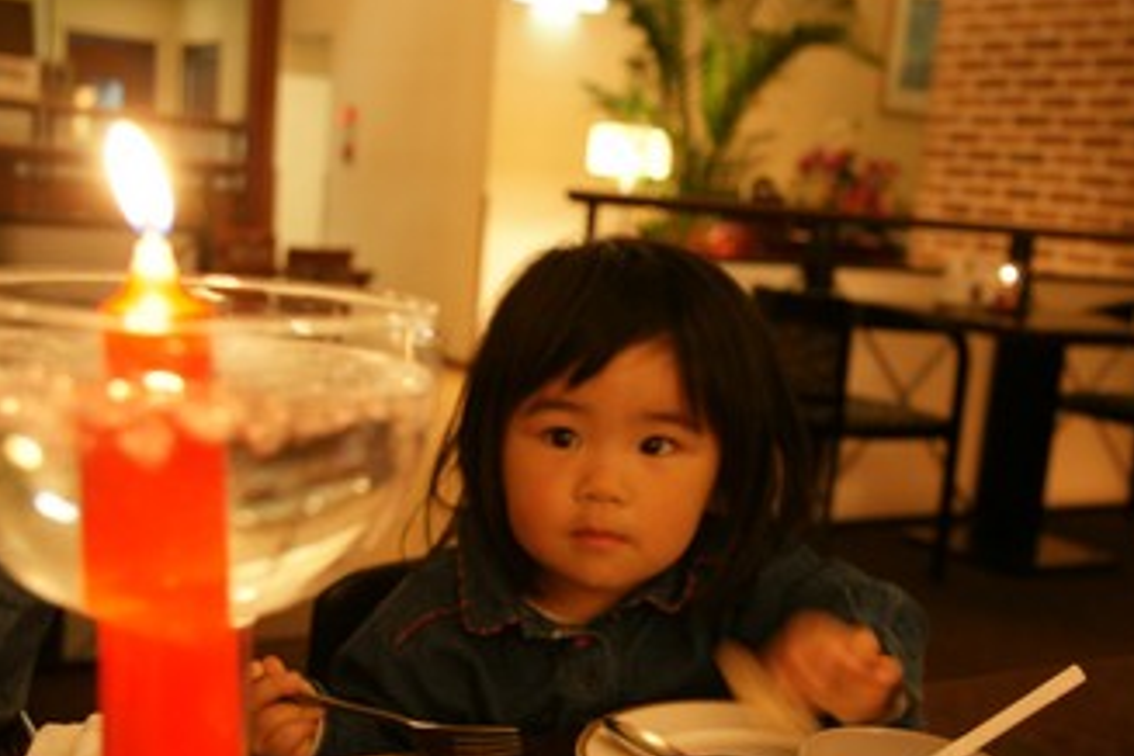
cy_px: 473
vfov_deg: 26.9
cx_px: 576
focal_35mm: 50
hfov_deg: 39.6
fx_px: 1575
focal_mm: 26
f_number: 4.5
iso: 800
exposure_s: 1/13
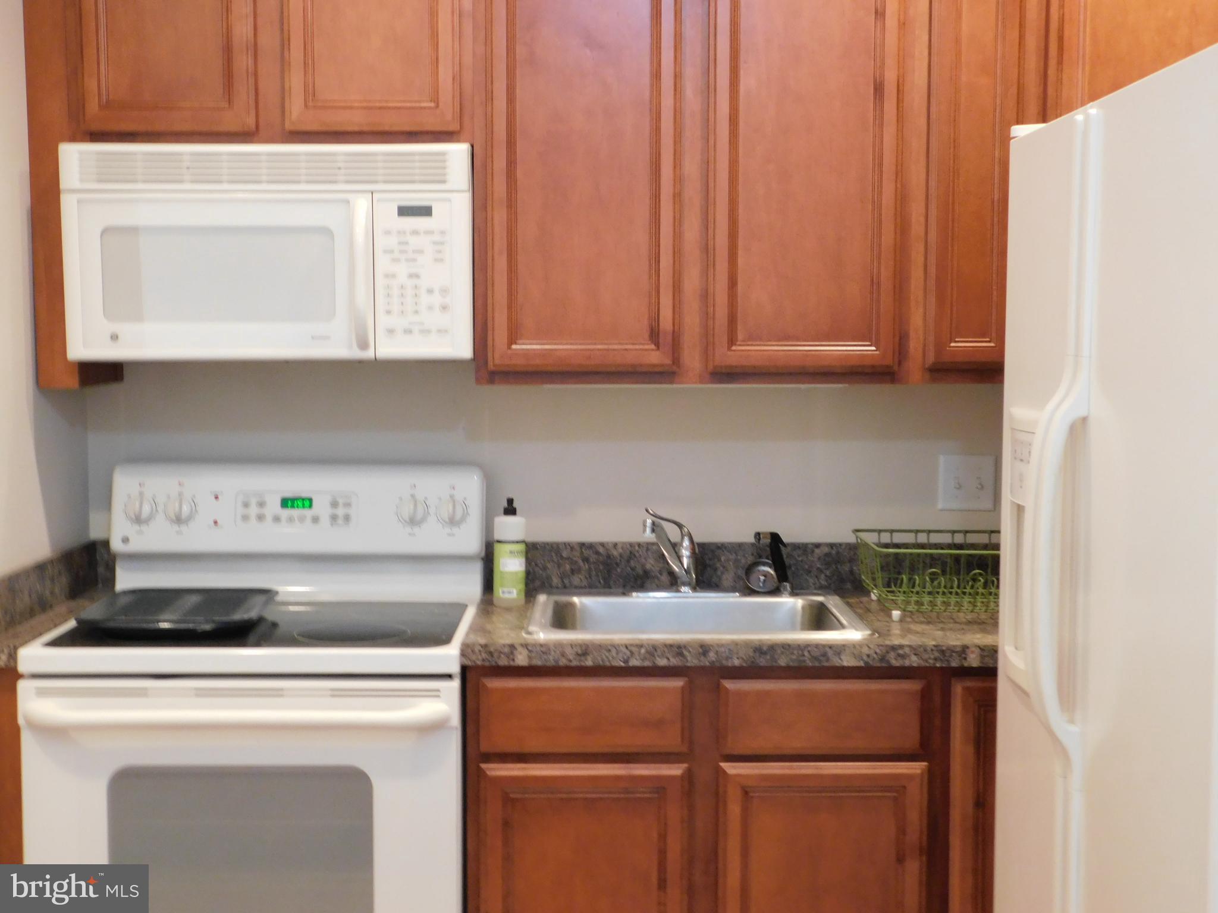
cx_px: 609
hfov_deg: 42.1
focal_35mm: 45
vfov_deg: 32.2
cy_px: 456
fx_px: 1583
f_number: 3.7
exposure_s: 1/13
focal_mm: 8
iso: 400
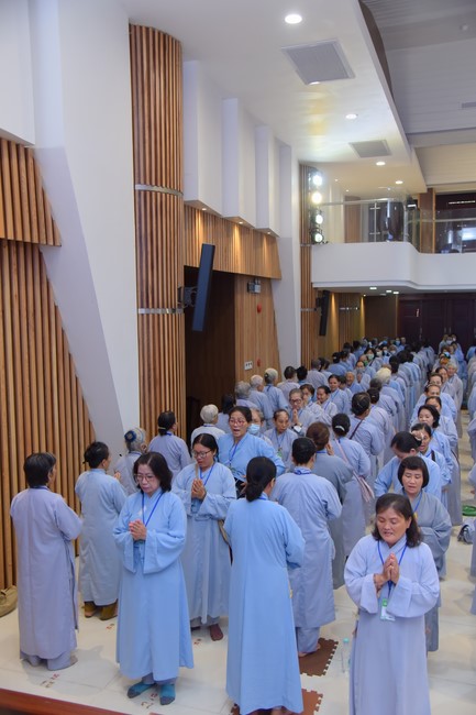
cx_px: 238
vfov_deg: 58.7
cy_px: 358
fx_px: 635
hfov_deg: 41.1
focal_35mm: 32
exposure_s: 1/160
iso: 1000
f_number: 4
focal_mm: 32
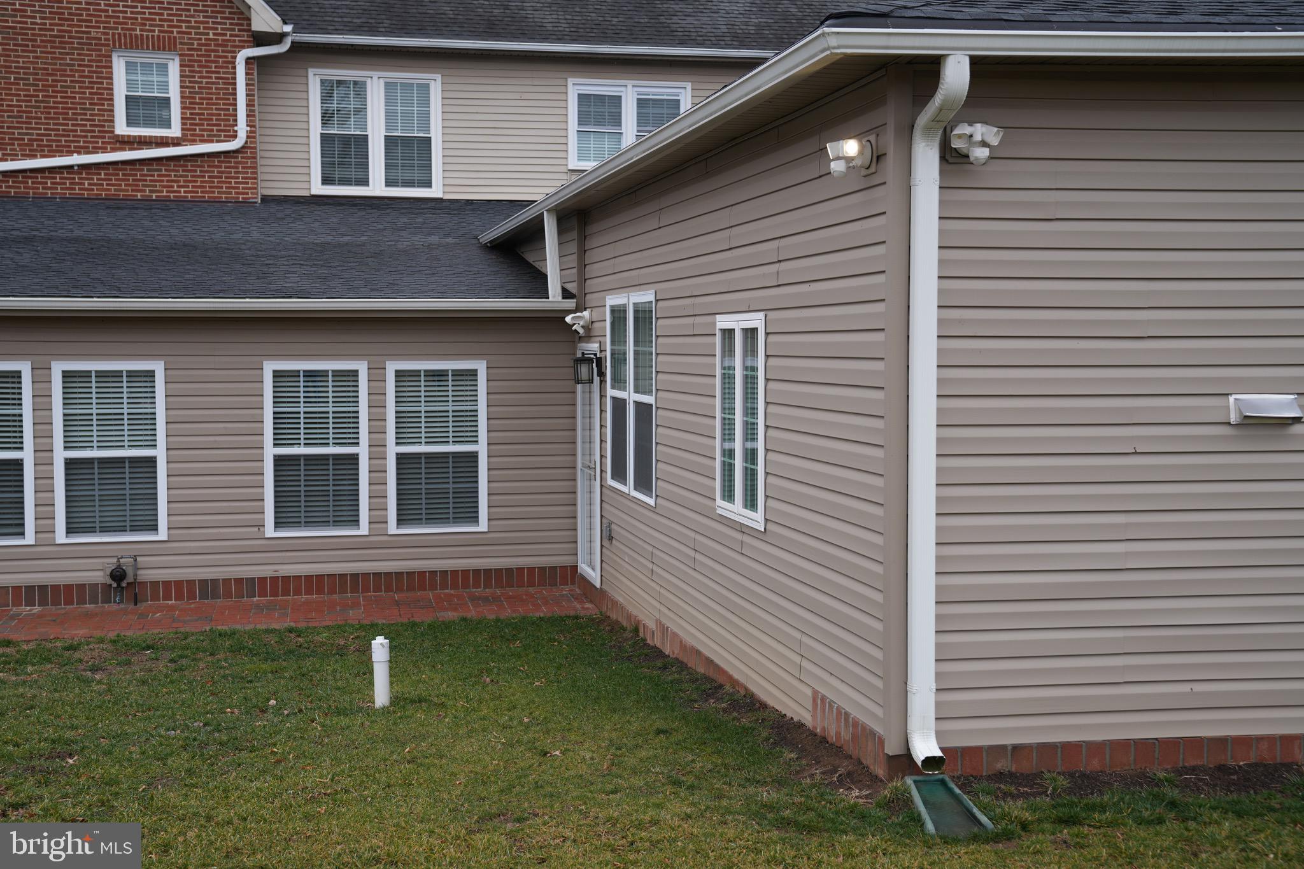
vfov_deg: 29.9
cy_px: 434
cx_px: 652
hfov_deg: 43.6
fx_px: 1630
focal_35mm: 45
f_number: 4.5
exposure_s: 1/200
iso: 100
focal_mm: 45
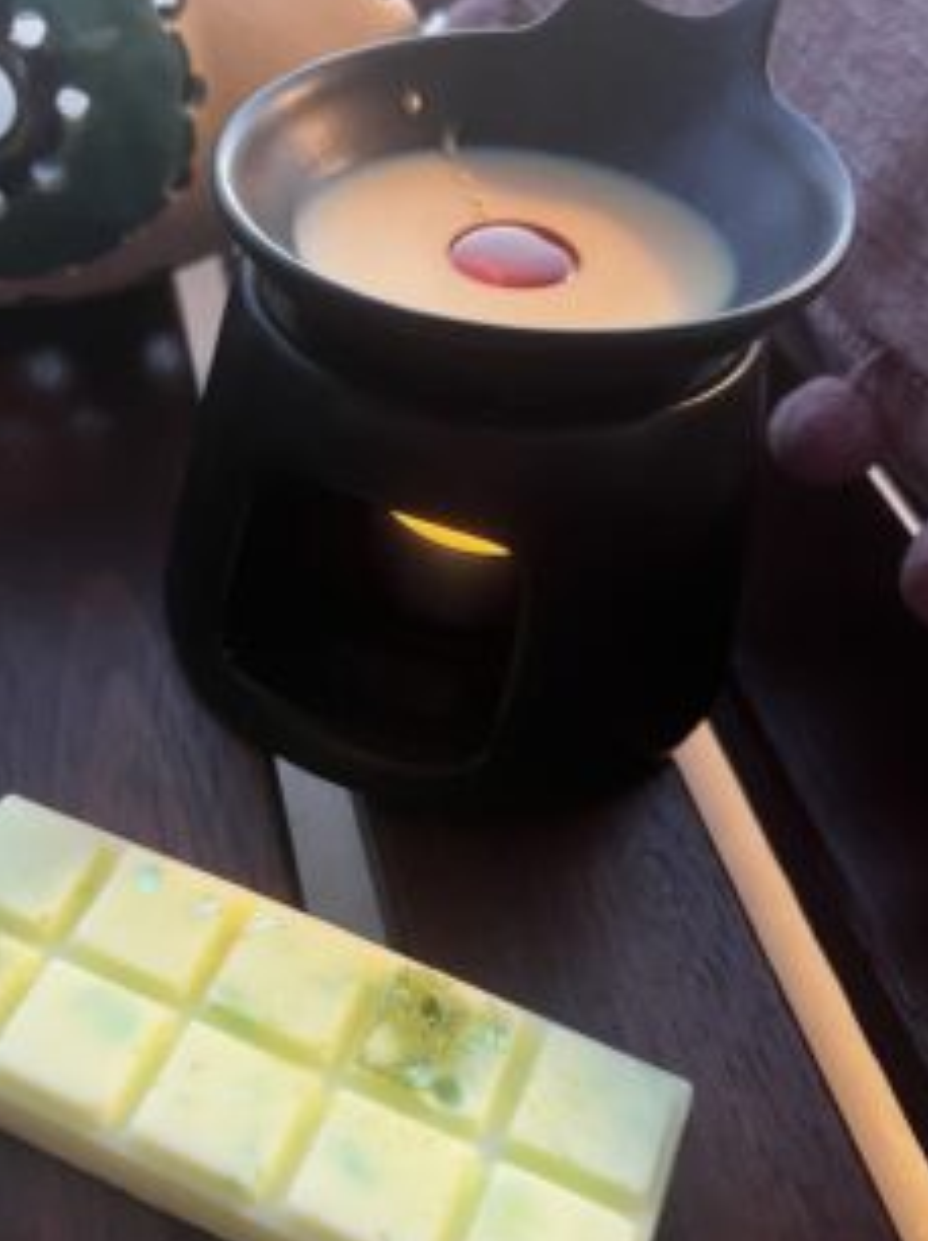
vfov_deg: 53.9
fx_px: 1217
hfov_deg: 41.4
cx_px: 344
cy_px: 665
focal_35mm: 34
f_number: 1.6
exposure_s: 1/60
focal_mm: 5.1
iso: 500
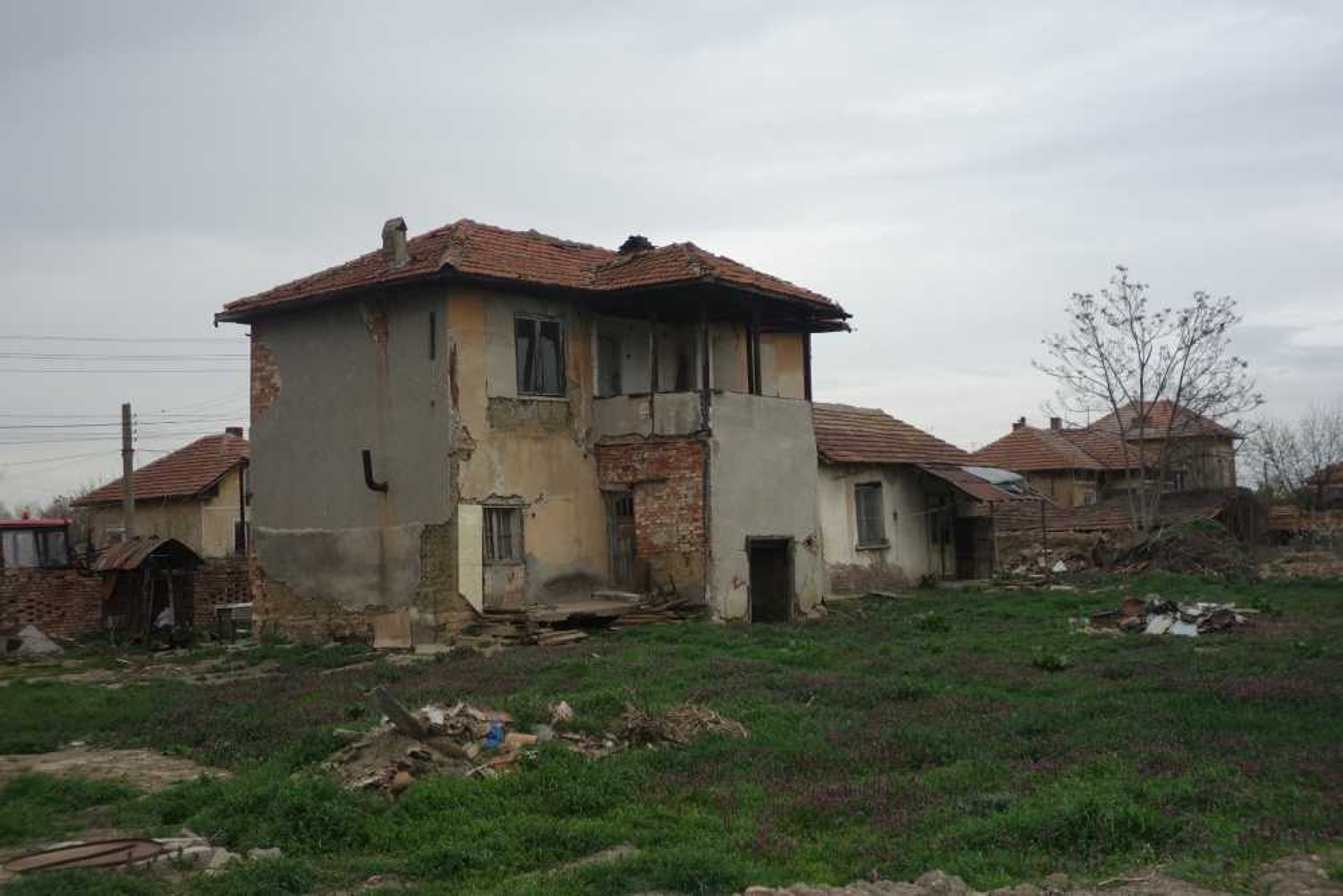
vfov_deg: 32.6
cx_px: 672
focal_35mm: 41
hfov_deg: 47.4
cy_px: 448
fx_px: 1530
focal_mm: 15.28
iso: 125
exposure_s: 1/1000
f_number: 3.2
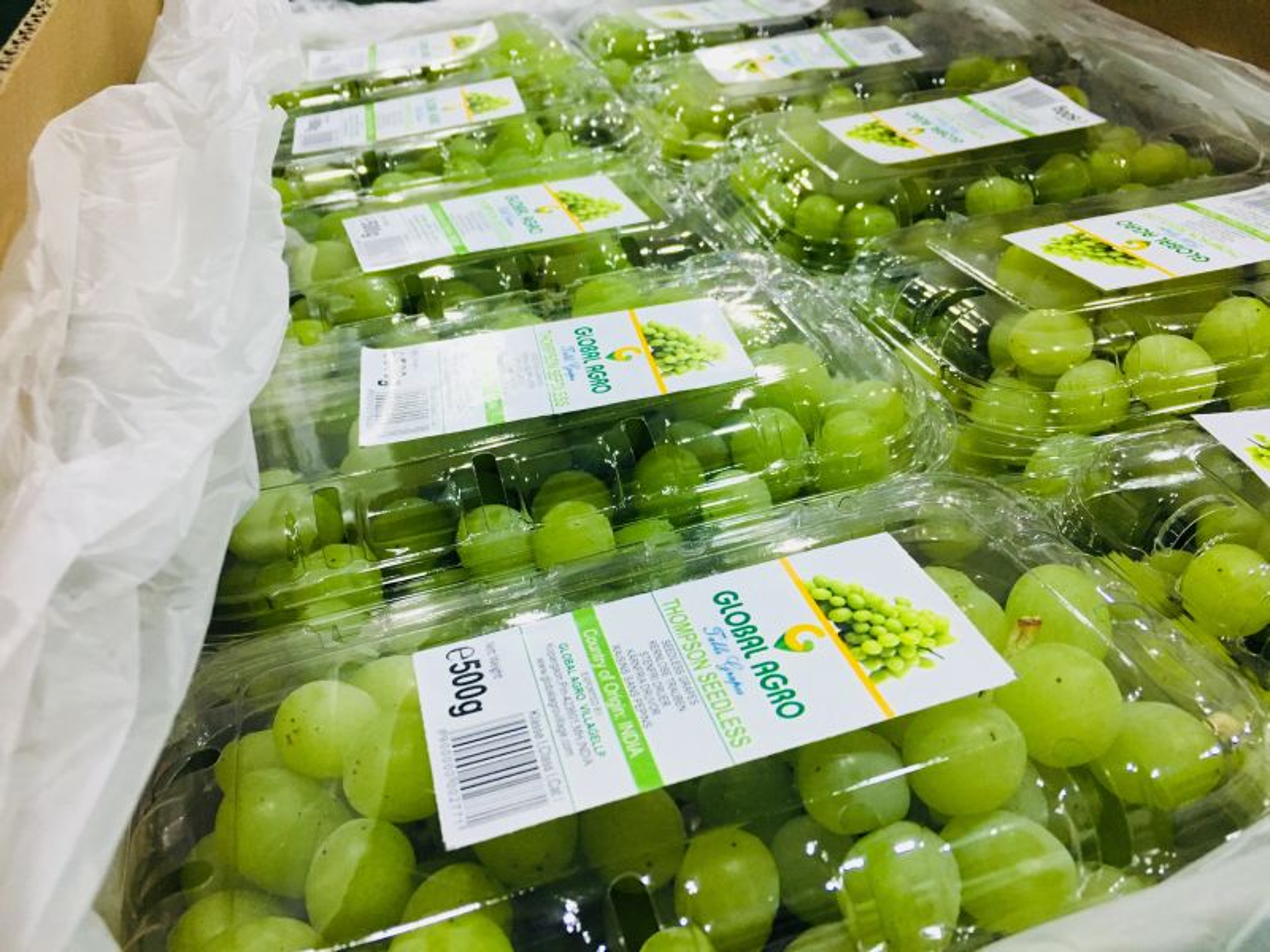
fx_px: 1064
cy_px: 476
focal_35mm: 29
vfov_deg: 48.2
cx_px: 635
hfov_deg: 61.7
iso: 160
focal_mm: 4.15
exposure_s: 1/33
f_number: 2.2
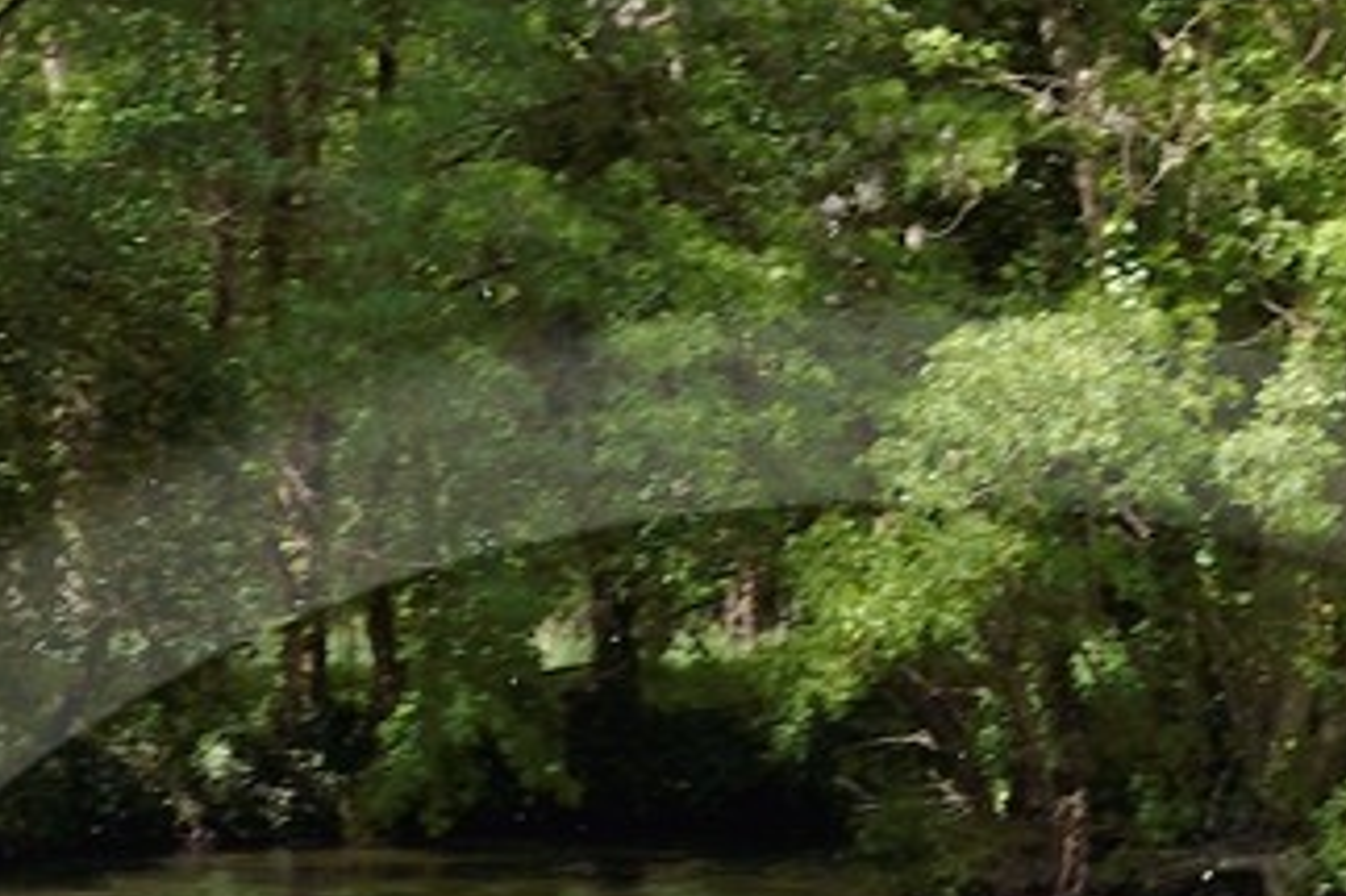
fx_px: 4447
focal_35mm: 119
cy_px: 2042
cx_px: 892
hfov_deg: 17.2
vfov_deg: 10.2
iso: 200
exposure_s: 1/200
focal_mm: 24
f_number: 10
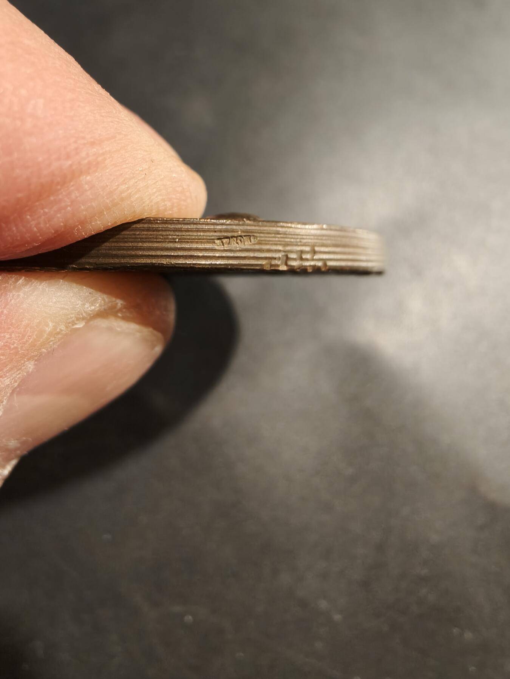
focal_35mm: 23
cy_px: 340
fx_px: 452
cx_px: 255
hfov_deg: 58.9
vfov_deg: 73.9
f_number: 2
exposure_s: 1/91.2
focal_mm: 2.32
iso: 250
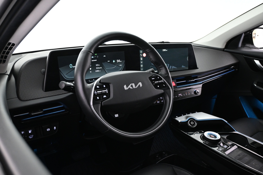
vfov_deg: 41.7
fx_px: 230
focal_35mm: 32
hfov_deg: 59.5
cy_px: 88
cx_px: 132
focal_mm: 21
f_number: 4
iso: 1600
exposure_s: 1/20
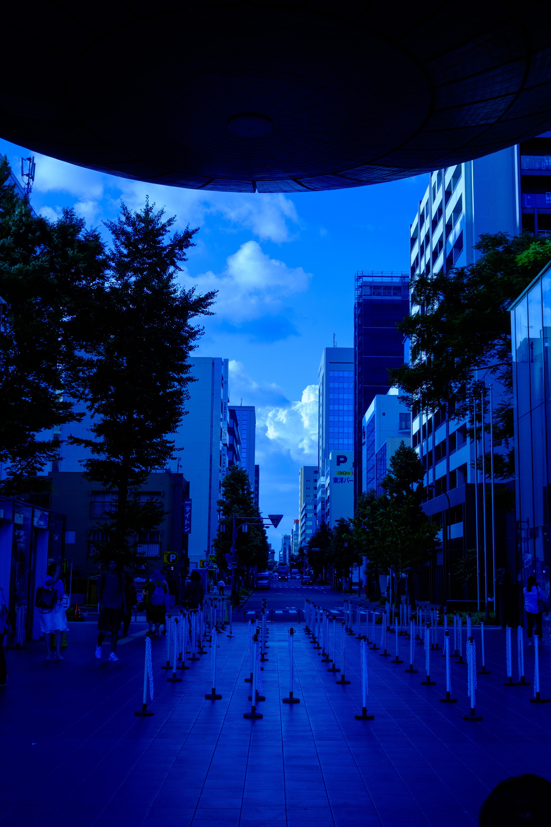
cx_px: 276
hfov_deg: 32.6
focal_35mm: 41
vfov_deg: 47.4
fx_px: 941
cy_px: 414
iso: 400
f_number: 9
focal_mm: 27
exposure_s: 1/420
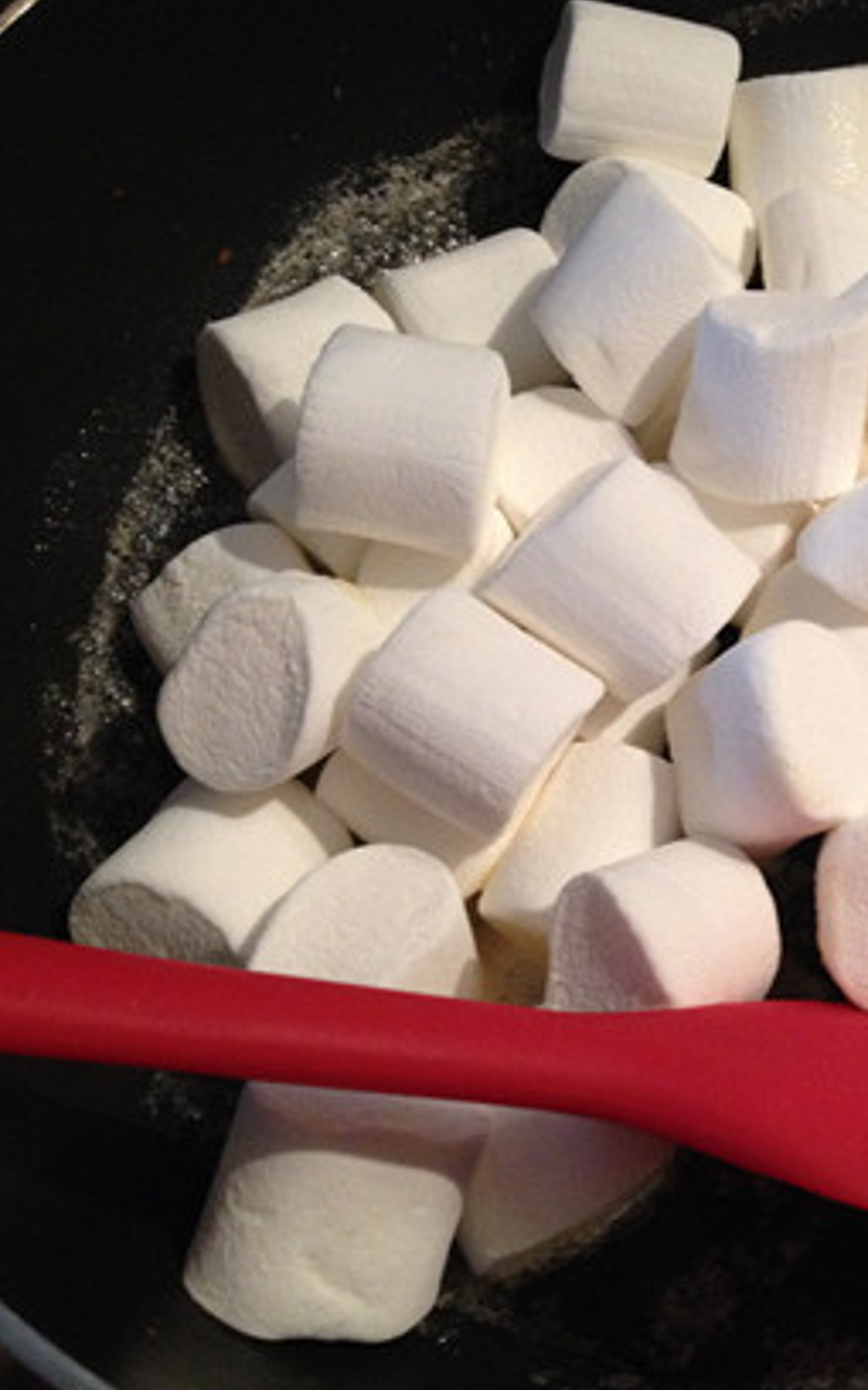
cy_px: 698
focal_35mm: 50
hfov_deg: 25.0
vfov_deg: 40.3
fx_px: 1892
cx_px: 797
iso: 320
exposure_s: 1/17
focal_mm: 4.28
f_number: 2.4
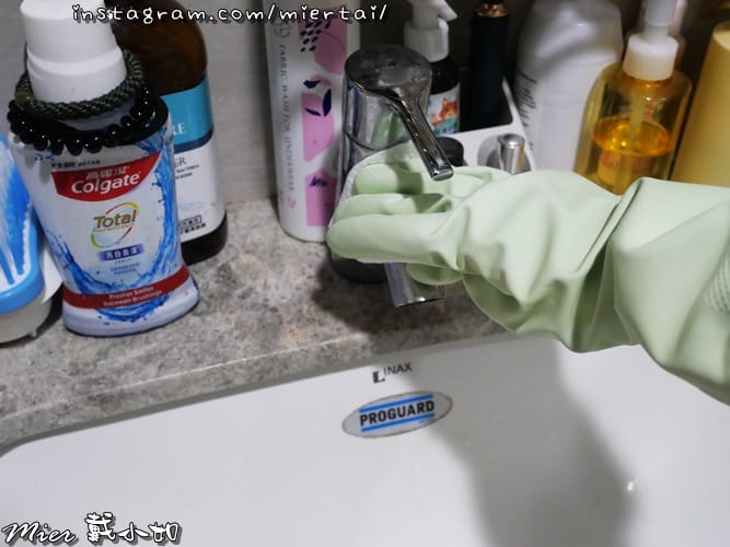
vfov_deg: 37.7
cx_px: 365
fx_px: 801
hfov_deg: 49.0
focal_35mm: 38
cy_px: 274
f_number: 4.3
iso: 1250
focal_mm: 19
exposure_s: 1/60
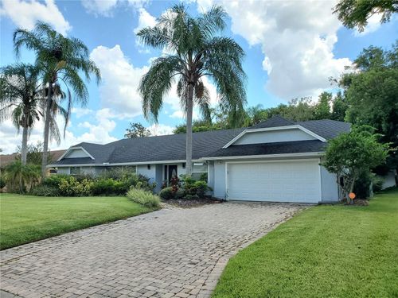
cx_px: 199
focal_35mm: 26
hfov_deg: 67.3
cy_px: 149
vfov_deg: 53.1
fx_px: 299
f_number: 2.4
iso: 50
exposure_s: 1/1000
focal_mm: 4.3
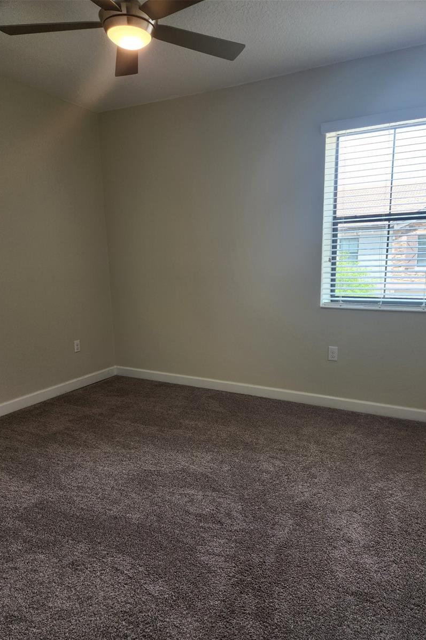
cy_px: 321
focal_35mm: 24
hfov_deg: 53.0
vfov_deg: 73.8
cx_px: 236
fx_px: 426
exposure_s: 1/120
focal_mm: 5.4
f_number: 1.8
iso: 64
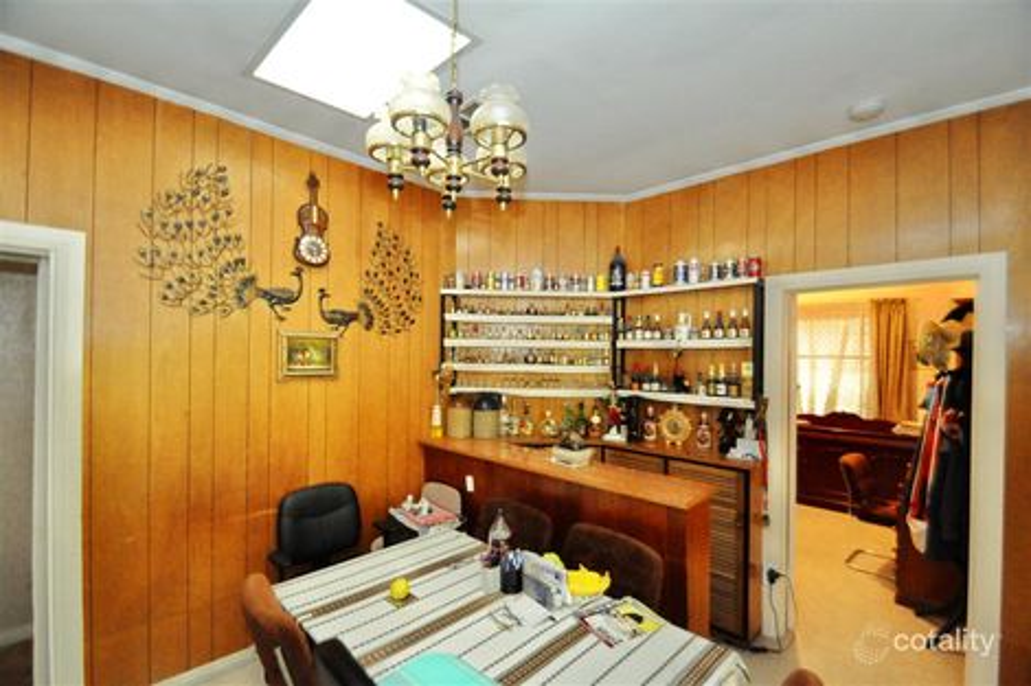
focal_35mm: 15
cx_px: 516
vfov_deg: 77.3
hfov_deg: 100.4
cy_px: 343
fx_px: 429
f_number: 3.5
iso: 3200
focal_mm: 10
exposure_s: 1/90
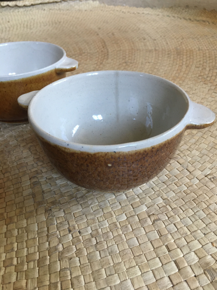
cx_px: 108
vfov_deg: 61.7
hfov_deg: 48.2
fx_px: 242
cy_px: 145
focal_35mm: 29
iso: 200
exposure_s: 1/33
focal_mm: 4.15
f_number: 2.2
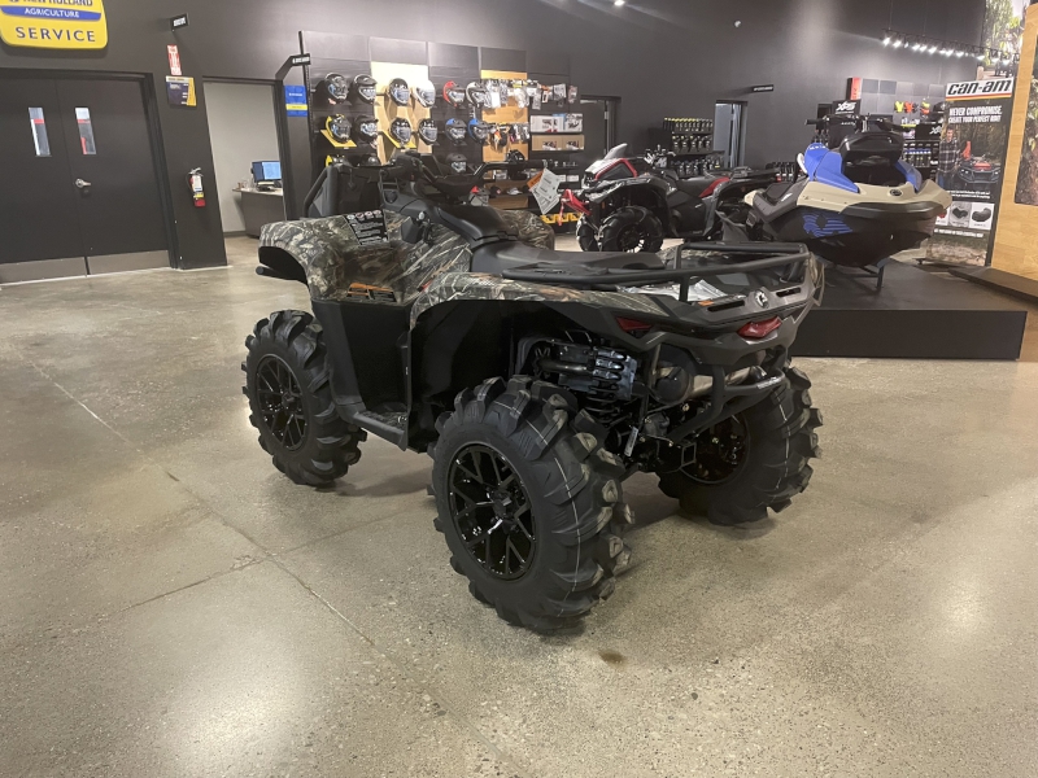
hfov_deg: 67.3
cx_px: 519
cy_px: 389
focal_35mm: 26
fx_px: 780
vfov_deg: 53.1
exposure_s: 1/60
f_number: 1.6
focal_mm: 4.2
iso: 400
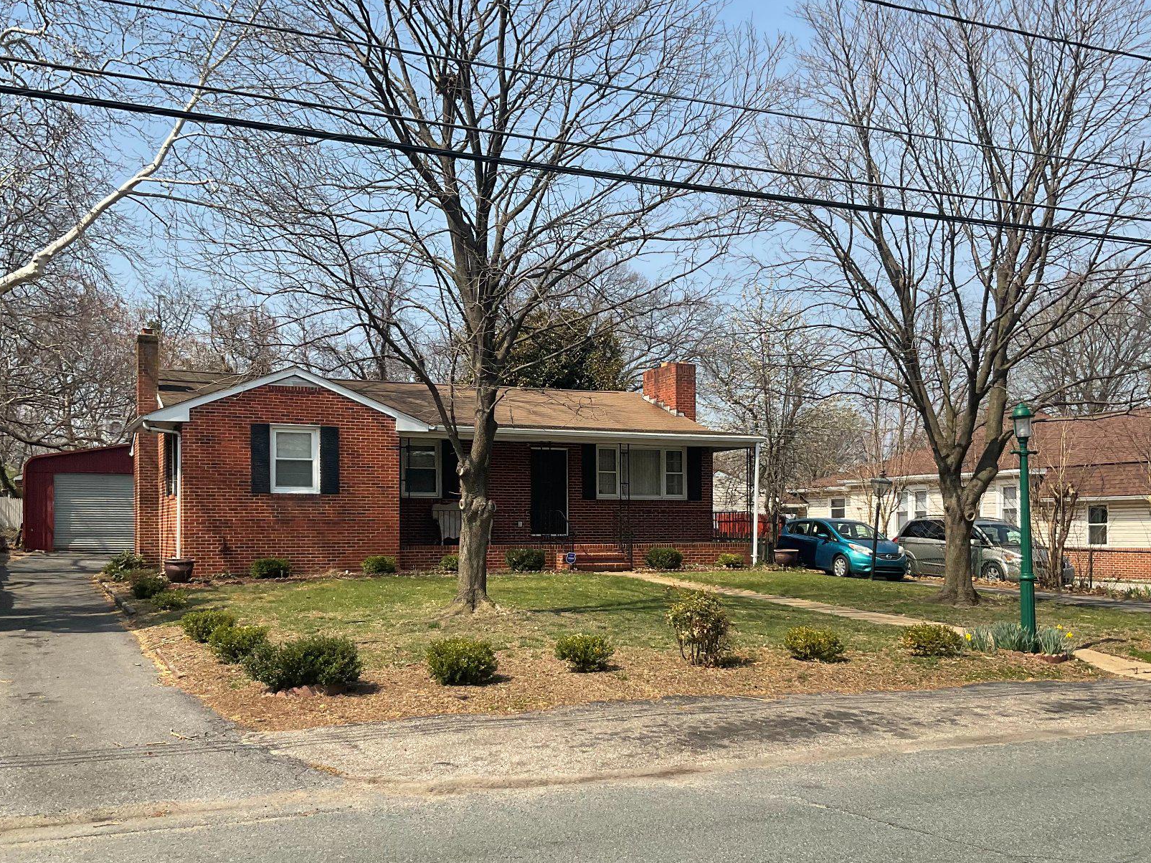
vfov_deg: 38.5
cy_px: 524
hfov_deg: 50.1
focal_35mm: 37
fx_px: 1230
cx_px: 564
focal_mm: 3
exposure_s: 1/1730
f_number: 1.8
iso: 16
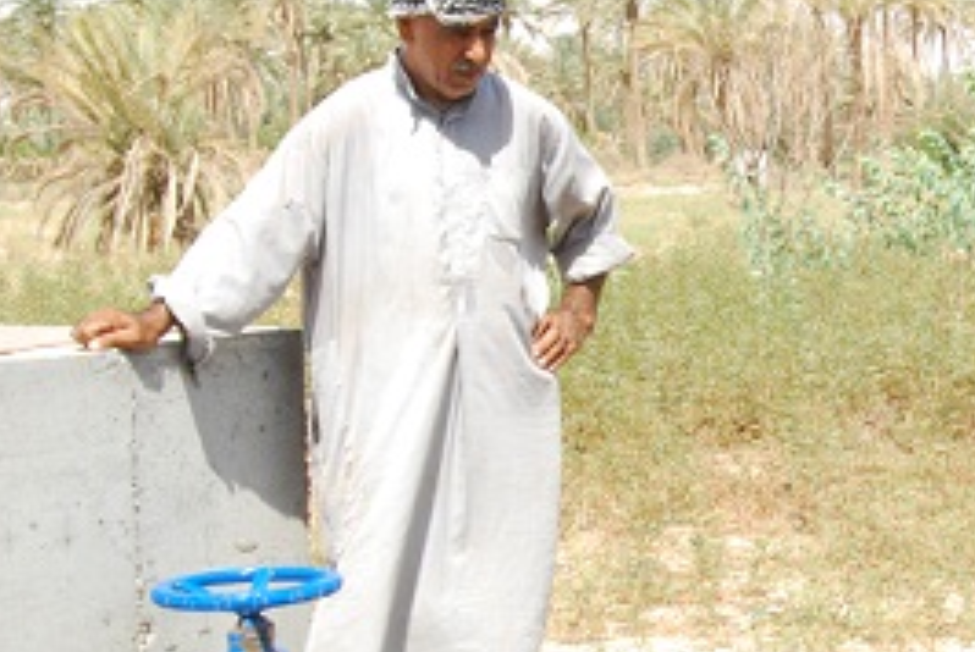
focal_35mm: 98
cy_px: 473
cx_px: 955
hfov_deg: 20.2
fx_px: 2657
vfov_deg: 14.0
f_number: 5.6
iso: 400
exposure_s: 1/40
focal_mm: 32
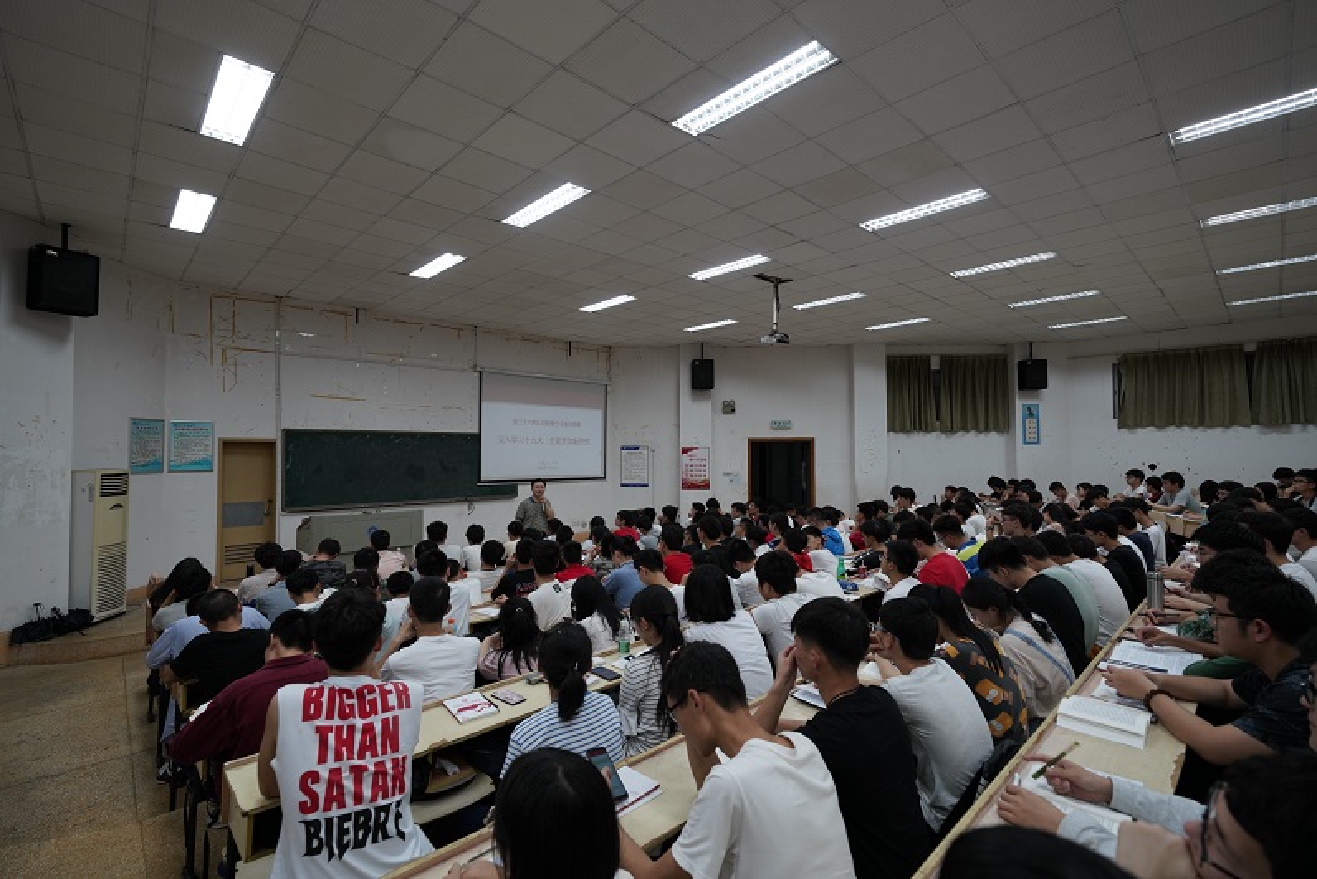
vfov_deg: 73.8
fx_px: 585
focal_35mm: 16
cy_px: 440
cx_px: 658
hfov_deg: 96.7
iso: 800
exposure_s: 1/100
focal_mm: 16
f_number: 4
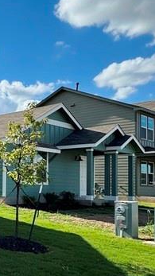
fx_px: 329
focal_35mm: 45
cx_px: -122
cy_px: 169
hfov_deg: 19.7
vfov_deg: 45.2
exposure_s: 1/1063
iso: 50
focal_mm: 2.22
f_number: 2.2
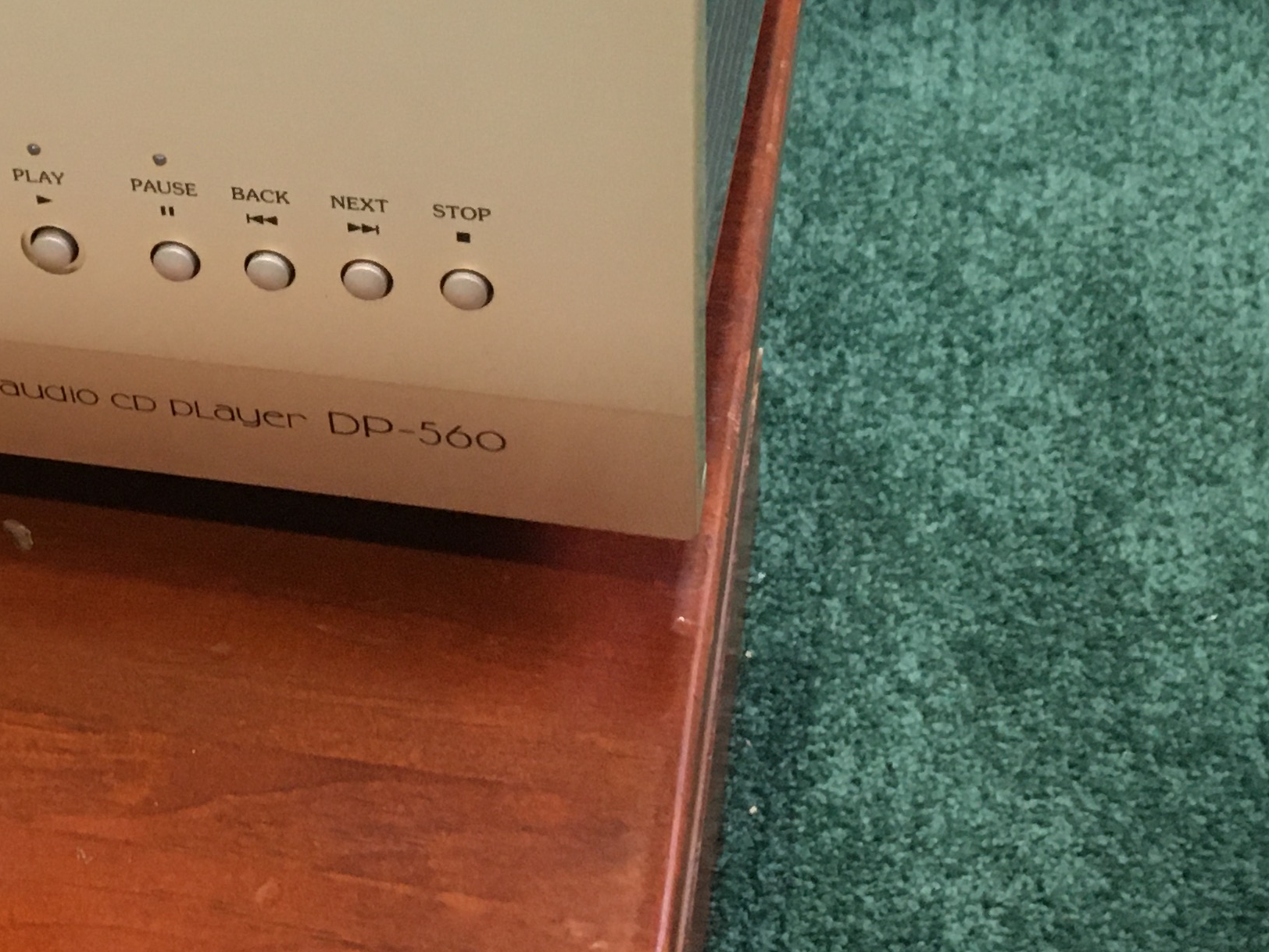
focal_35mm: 72
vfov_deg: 20.2
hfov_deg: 25.8
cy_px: 167
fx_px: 2639
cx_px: 24
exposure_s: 1/33
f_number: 2.2
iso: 250
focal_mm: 4.15
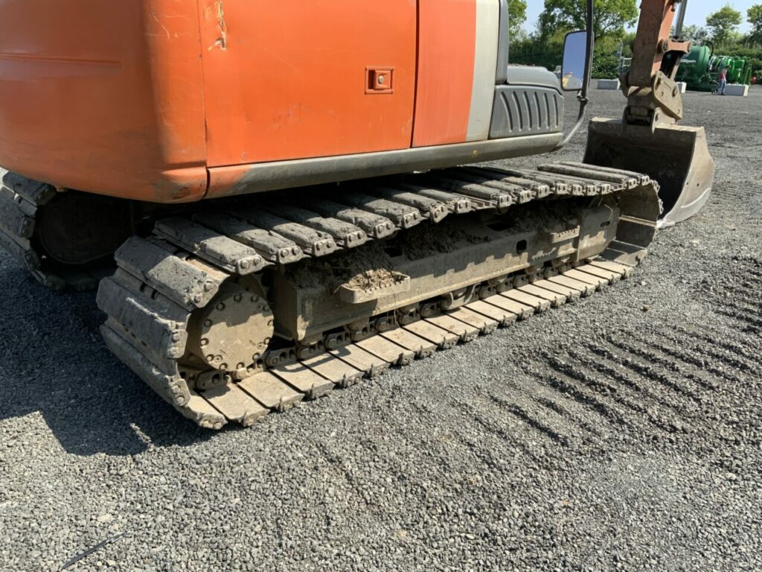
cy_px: 286
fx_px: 638
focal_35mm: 29
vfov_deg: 48.2
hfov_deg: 61.7
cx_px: 381
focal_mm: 3
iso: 16
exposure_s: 1/997
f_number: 1.8
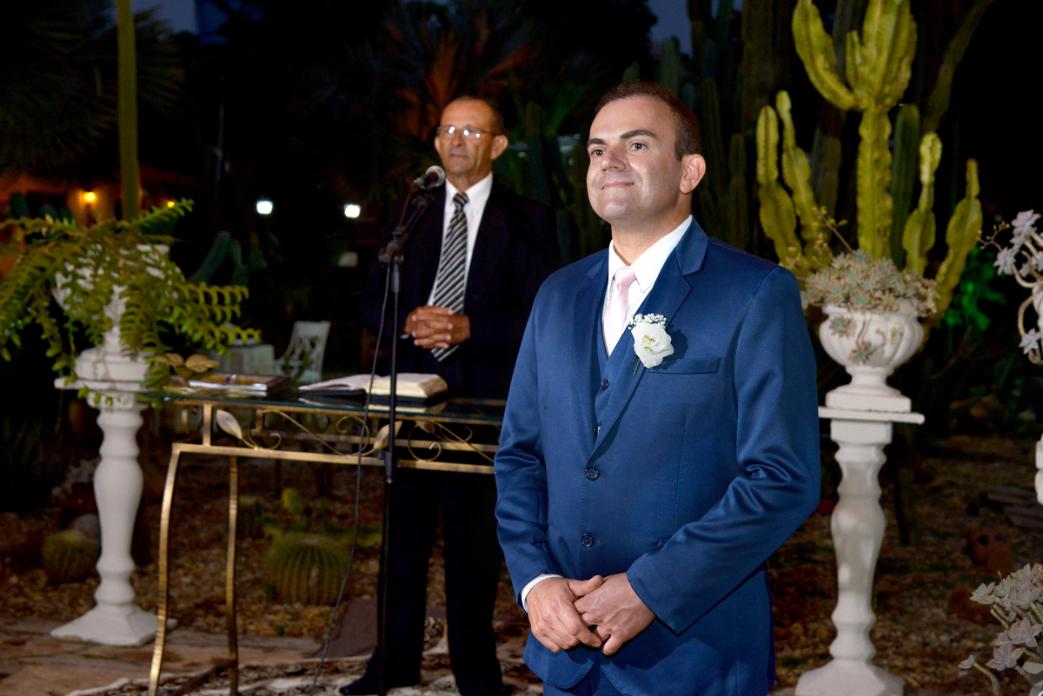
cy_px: 348
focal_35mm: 55
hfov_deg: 36.2
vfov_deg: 24.6
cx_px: 522
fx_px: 1594
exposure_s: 1/80
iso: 1600
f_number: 5
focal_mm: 55
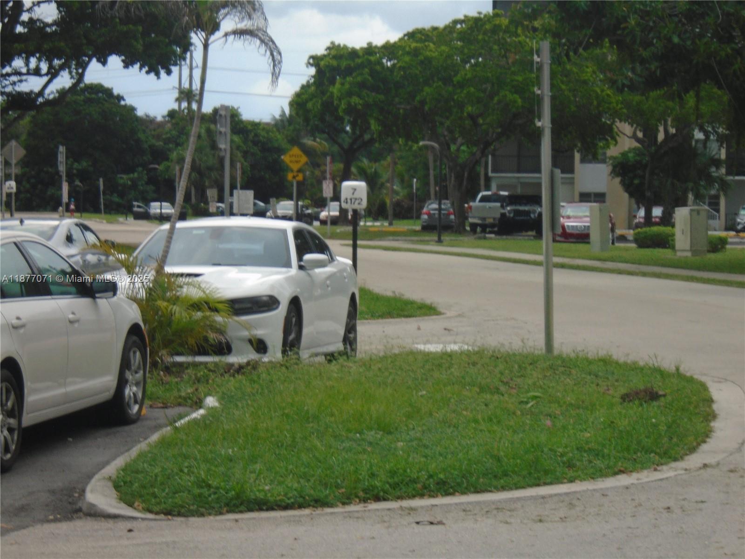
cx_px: 372
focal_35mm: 130
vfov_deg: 11.4
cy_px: 280
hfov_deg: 15.2
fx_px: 2798
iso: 100
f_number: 6.4
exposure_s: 1/125
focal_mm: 23
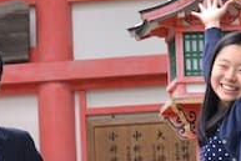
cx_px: -160
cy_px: 159
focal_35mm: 269
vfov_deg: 5.1
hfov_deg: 7.5
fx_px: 1802
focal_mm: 52
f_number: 5.6
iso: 2000
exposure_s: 1/500
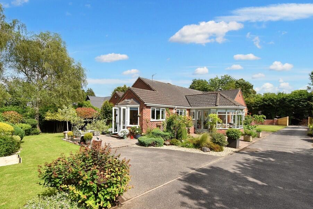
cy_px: 115
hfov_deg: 93.2
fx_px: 148
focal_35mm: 17
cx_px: 150
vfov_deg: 70.3
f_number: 9
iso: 100
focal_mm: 10
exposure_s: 1/250
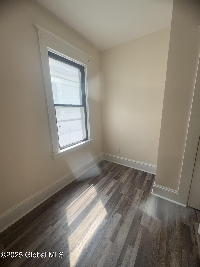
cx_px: 100
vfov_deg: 102.1
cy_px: 134
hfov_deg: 85.7
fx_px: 108
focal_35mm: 14
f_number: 2.2
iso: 40
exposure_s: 1/343
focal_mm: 2.22
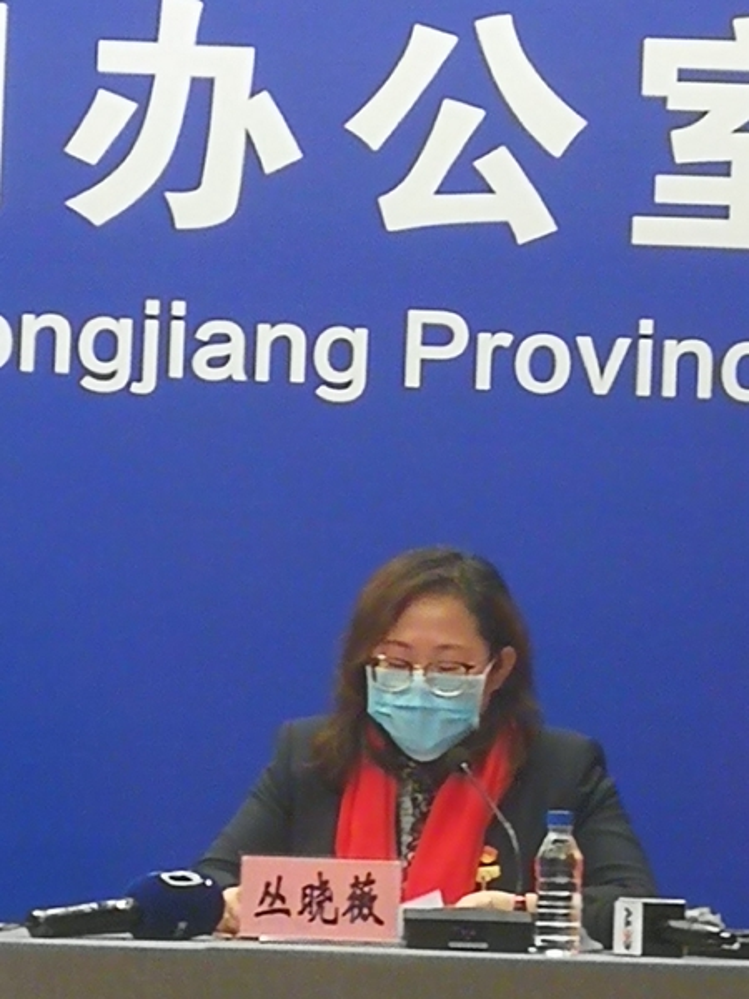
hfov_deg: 6.3
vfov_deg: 8.4
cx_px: 374
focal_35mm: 235
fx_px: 6780
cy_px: 500
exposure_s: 1/33.3
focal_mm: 3.95
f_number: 2.2
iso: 160
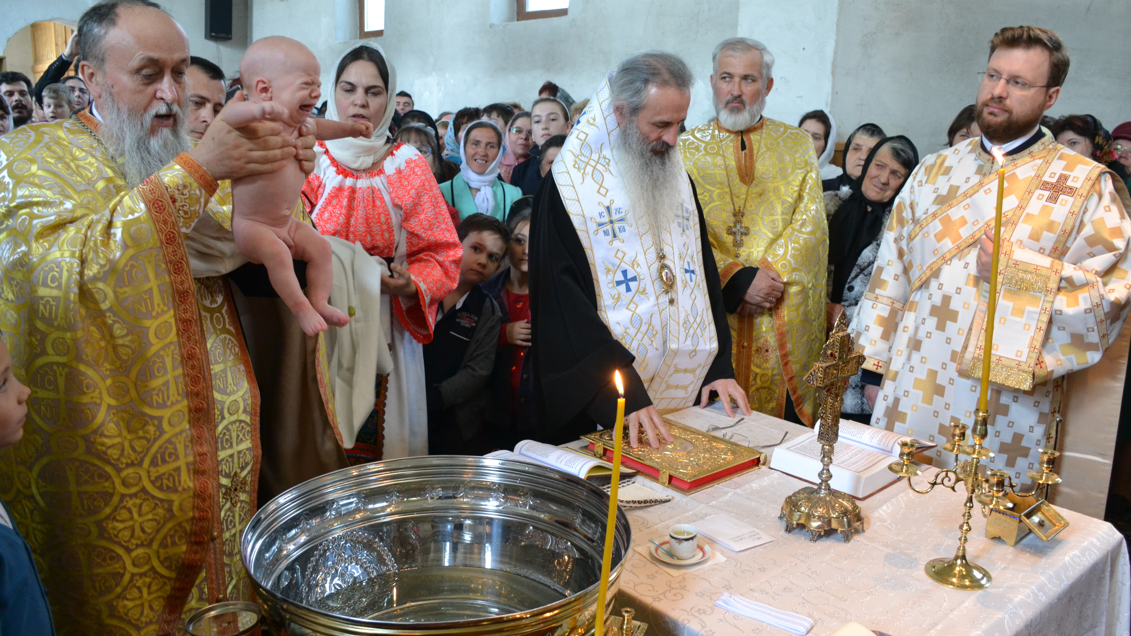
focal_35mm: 29
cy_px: 322
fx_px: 870
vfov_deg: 40.2
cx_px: 580
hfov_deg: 66.1
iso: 1600
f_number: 5
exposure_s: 1/80
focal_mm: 18
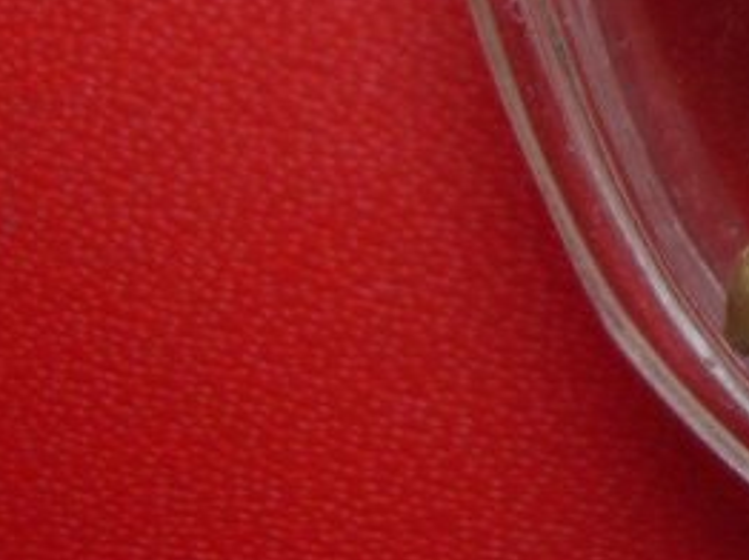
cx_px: 1043
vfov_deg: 12.6
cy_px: -203
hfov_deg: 16.3
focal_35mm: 113
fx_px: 2443
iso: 80
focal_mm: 6.3
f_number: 2.8
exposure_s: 1/250
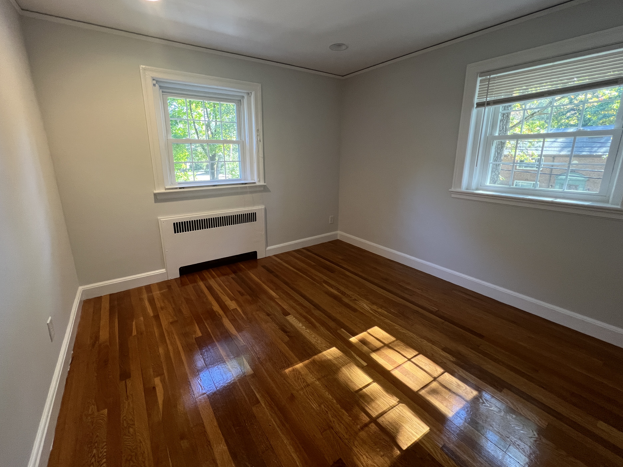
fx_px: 252
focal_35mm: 14
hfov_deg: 102.0
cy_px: 220
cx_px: 304
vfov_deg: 85.6
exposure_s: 1/60
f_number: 1.8
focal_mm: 1.57
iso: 250
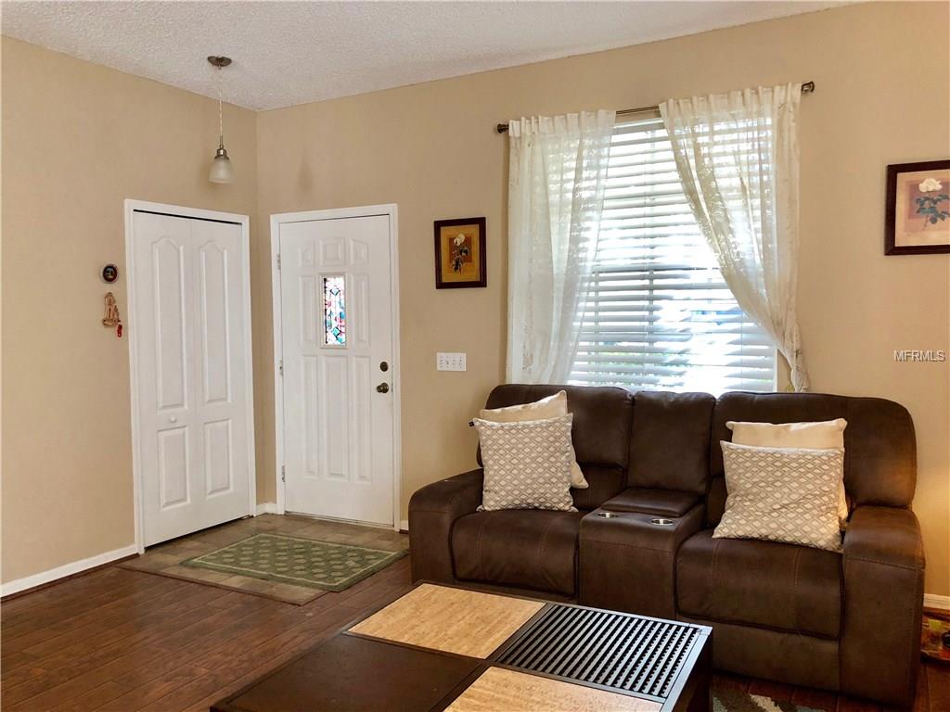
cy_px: 356
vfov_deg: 49.7
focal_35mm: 28
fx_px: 768
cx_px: 475
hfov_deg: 63.4
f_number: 1.8
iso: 32
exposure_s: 1/30
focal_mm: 3.99
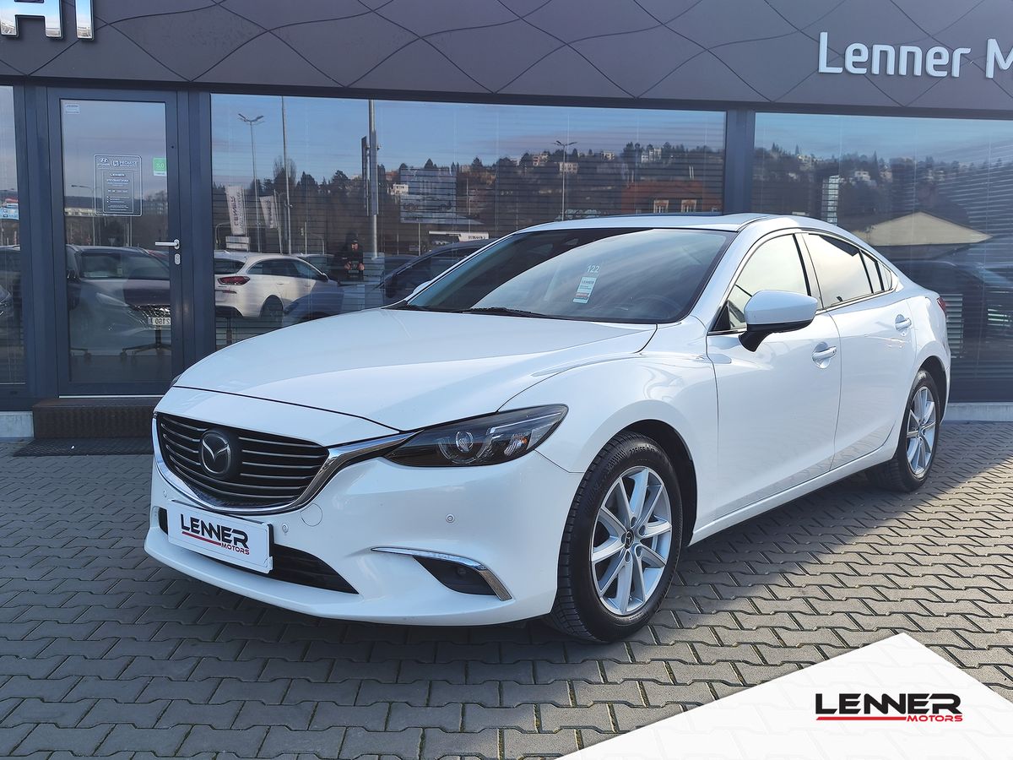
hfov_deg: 73.9
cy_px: 380
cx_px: 506
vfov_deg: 58.9
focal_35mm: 23
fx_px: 673
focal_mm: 7.01
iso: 50
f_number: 1.69
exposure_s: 1/271
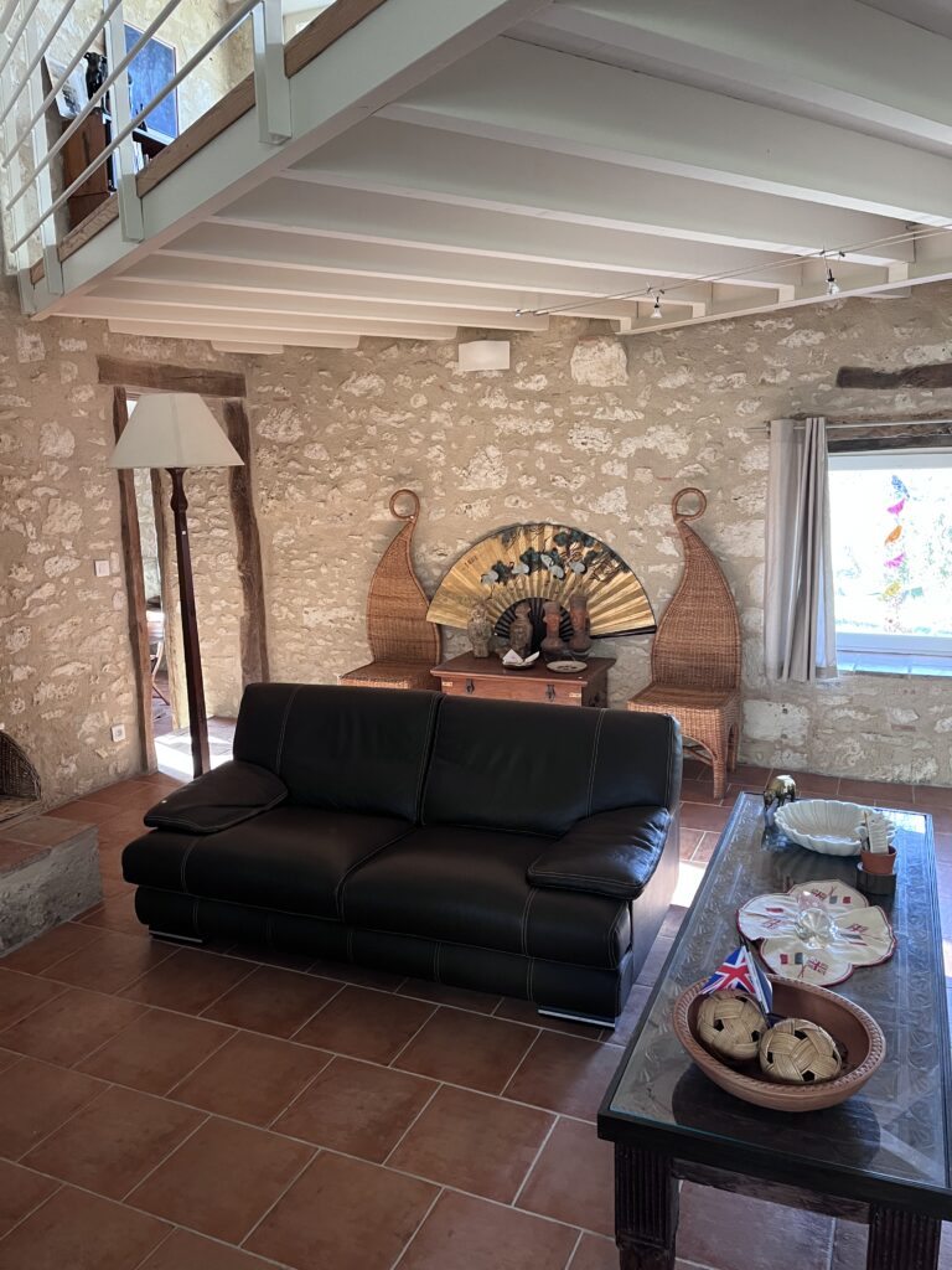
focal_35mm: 26
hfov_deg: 53.1
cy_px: 635
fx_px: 953
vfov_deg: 67.3
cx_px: 476
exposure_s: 1/60
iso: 320
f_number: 1.6
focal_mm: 5.1
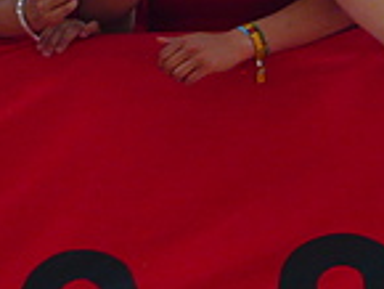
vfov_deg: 5.3
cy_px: -212
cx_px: 683
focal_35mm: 277
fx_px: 3075
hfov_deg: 7.0
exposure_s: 1/160
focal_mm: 11.1
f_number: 4.5
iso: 100
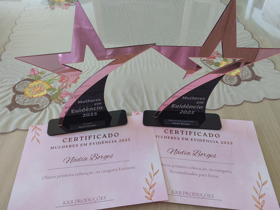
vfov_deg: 53.1
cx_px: 139
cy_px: 108
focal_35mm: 26
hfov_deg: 67.3
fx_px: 210
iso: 200
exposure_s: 1/60
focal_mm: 5.23
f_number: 1.8
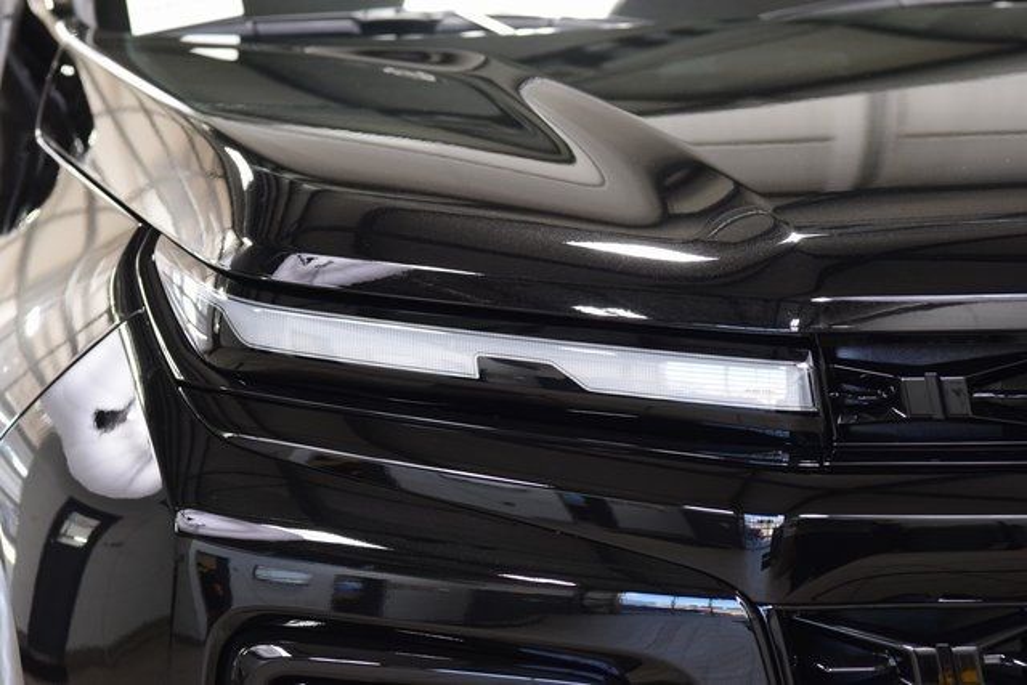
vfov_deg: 13.0
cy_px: 342
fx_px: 2996
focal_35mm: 105
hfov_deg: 19.5
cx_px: 514
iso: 1600
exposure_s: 1/30
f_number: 5.6
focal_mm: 70
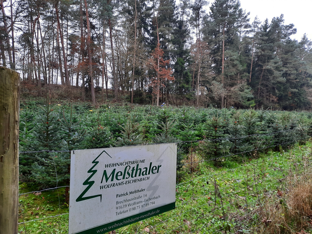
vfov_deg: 54.9
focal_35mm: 25
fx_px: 225
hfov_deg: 69.4
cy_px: 117
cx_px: 156
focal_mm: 4.6
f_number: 2
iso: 100
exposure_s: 1/50
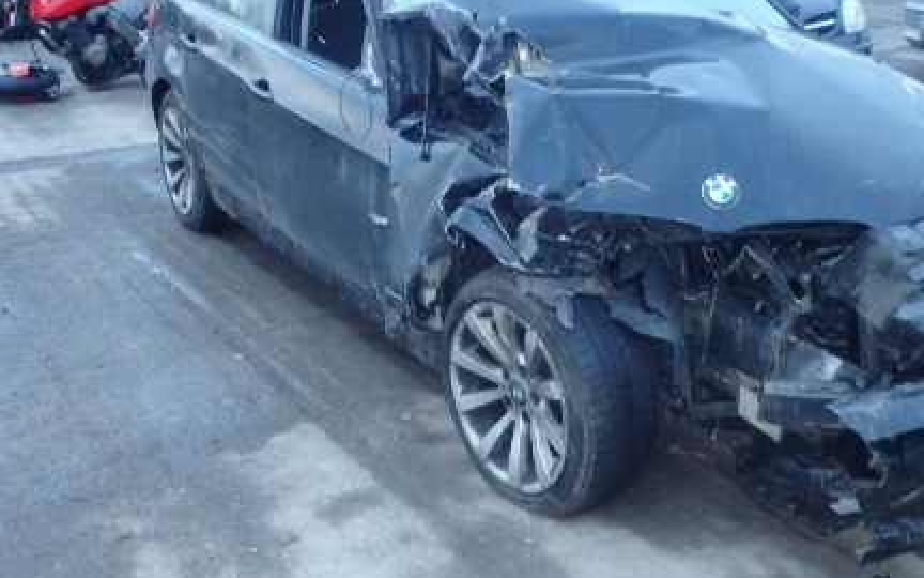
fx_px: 1108
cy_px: 231
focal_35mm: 44
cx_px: 548
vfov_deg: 29.1
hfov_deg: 45.1
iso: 400
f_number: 3.9
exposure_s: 1/30
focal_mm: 5
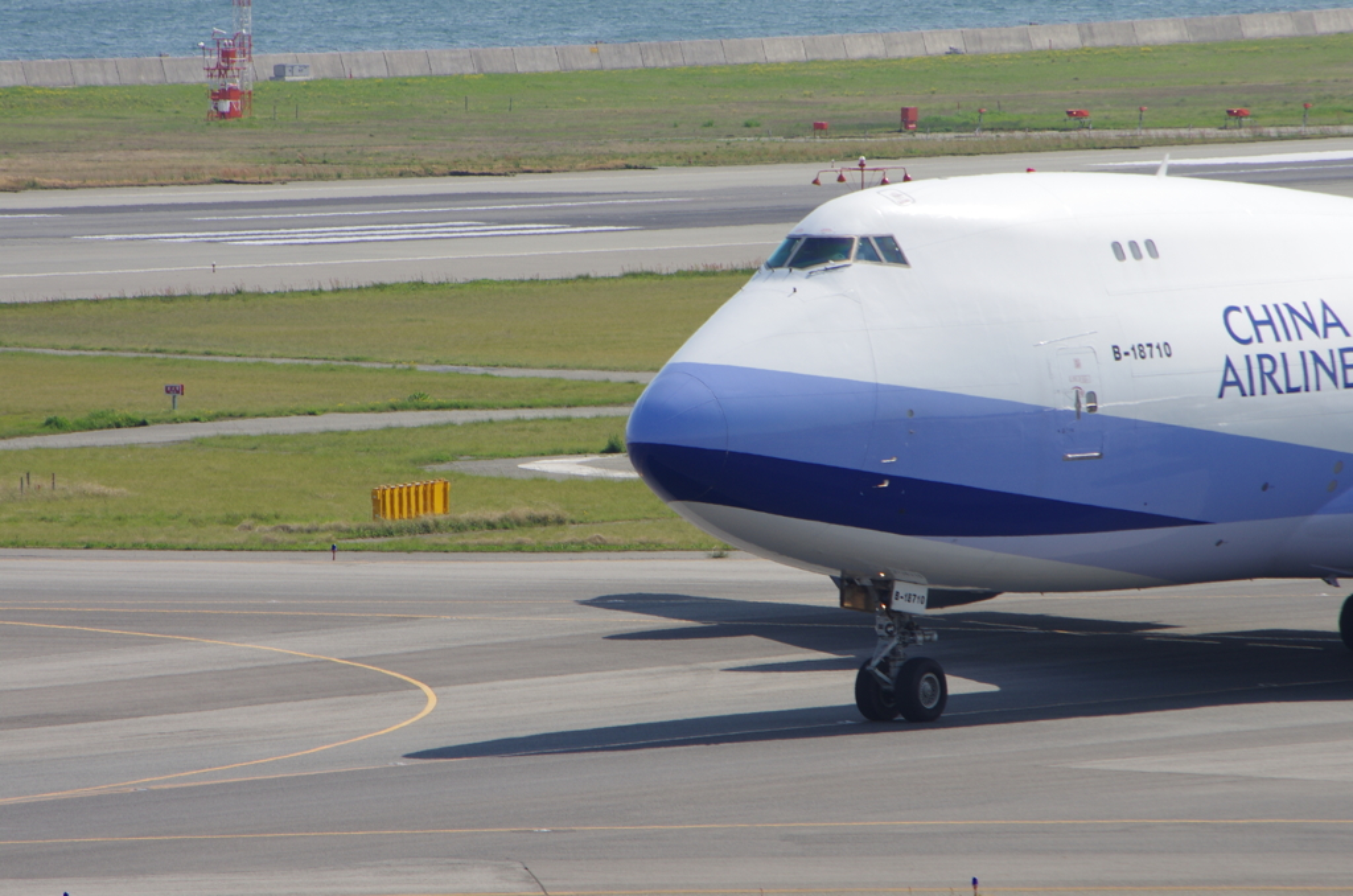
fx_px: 16876
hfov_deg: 4.6
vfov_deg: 3.0
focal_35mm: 450
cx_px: 676
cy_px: 448
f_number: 11
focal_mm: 300
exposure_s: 1/320
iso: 200
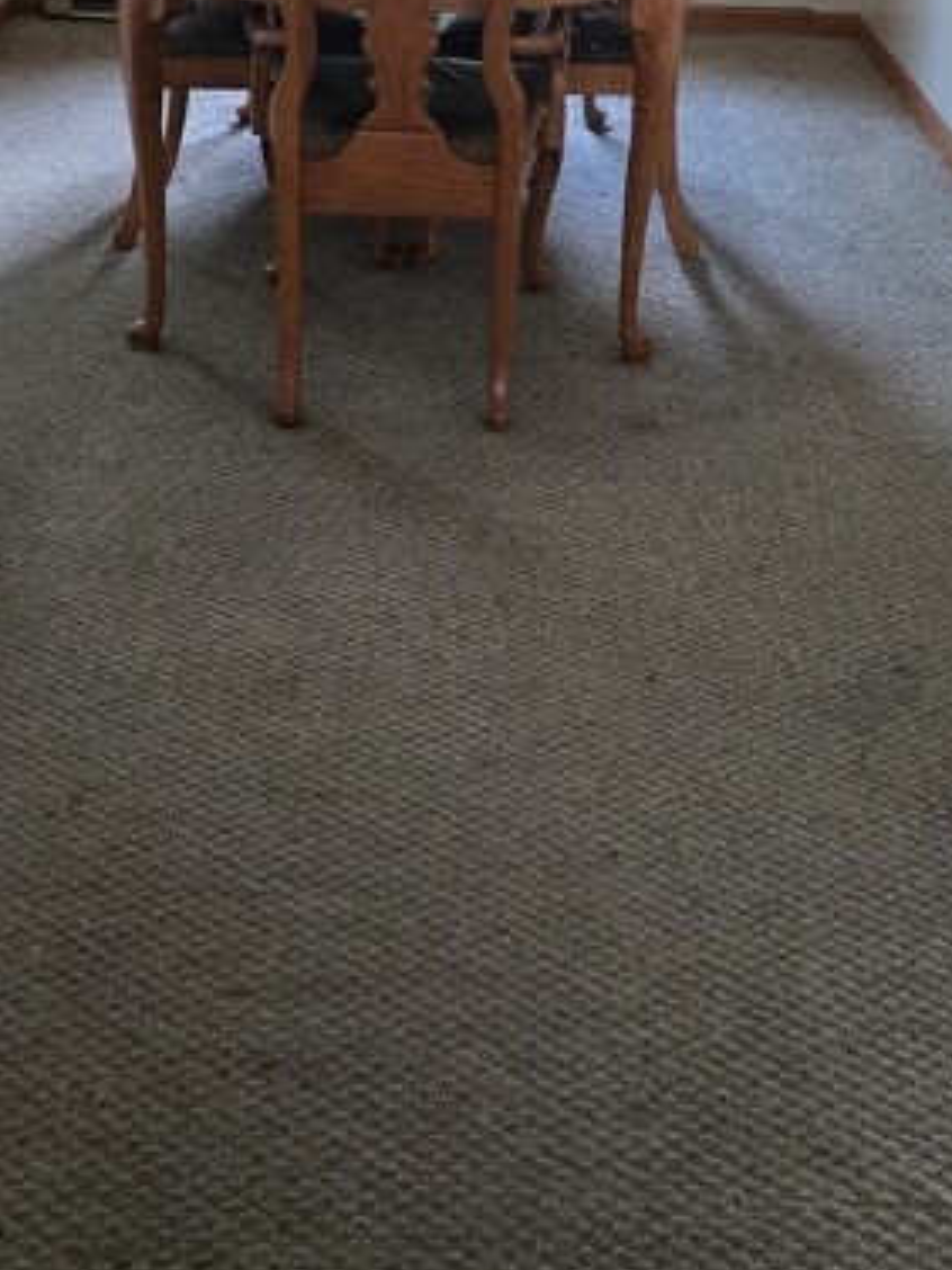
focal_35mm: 47
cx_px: 456
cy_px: 0
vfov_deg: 36.4
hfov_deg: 30.9
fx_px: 1723
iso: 640
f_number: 1.7
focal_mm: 6.3
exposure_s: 1/120
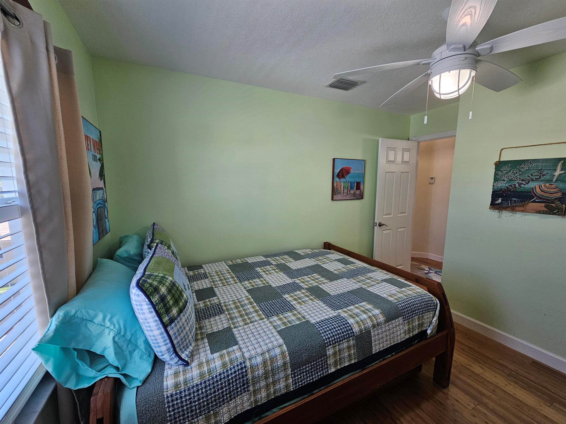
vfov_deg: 89.9
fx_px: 213
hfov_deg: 106.2
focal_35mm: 13
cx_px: 283
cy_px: 212
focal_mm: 2.2
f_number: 2.2
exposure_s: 1/60
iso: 64
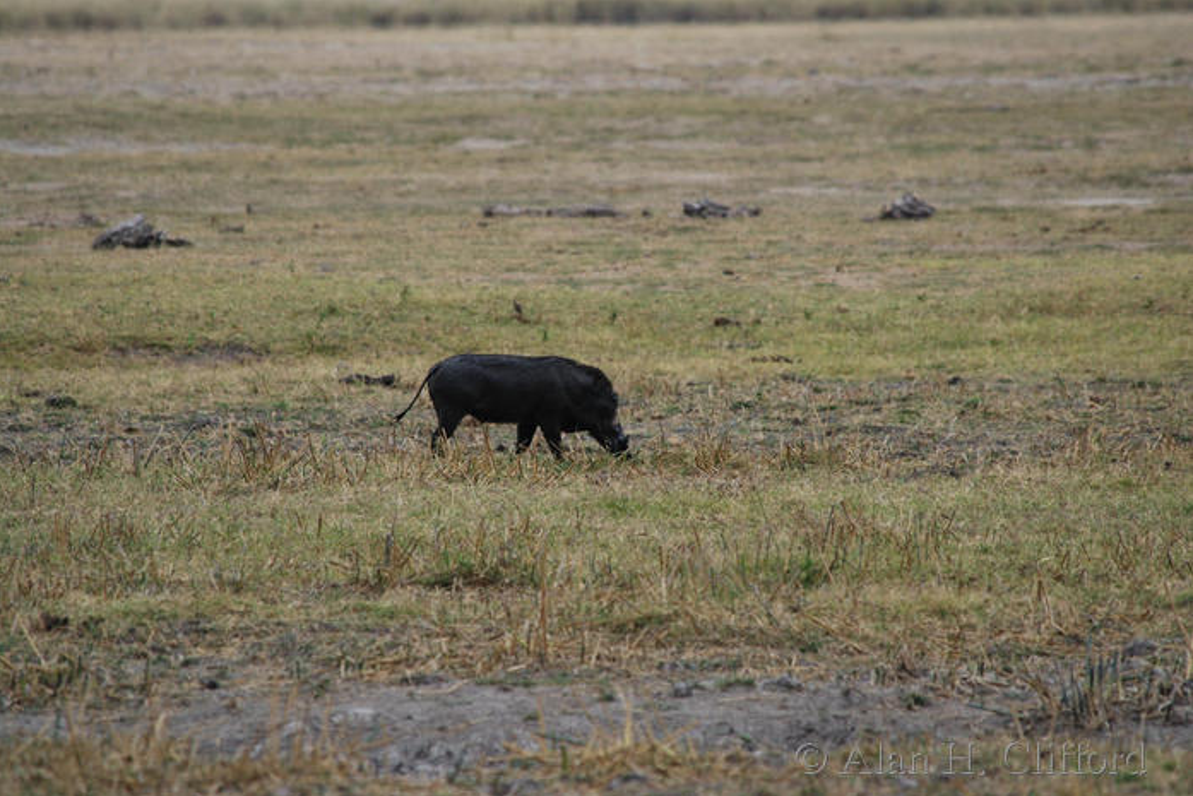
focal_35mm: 603
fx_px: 19986
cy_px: 399
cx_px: 596
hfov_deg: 3.4
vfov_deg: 2.3
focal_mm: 400
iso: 100
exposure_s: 1/400
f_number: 5.6
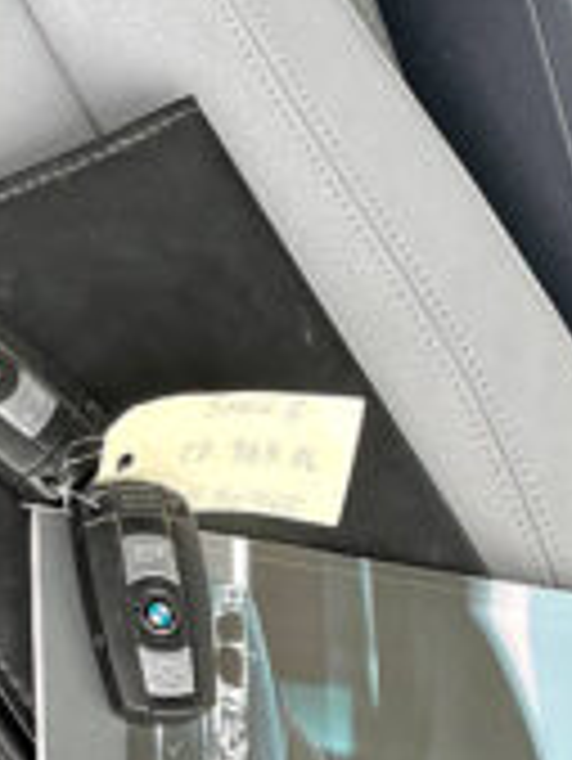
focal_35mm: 97
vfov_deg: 17.8
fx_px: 2134
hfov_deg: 15.3
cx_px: 327
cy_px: 1187
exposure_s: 1/230
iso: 32
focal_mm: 4.2
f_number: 1.6
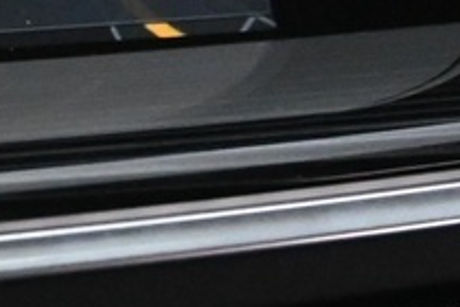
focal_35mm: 278
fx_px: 3552
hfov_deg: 7.0
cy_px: -289
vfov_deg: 4.9
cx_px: -602
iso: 4000
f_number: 4.2
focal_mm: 24
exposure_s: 1/40
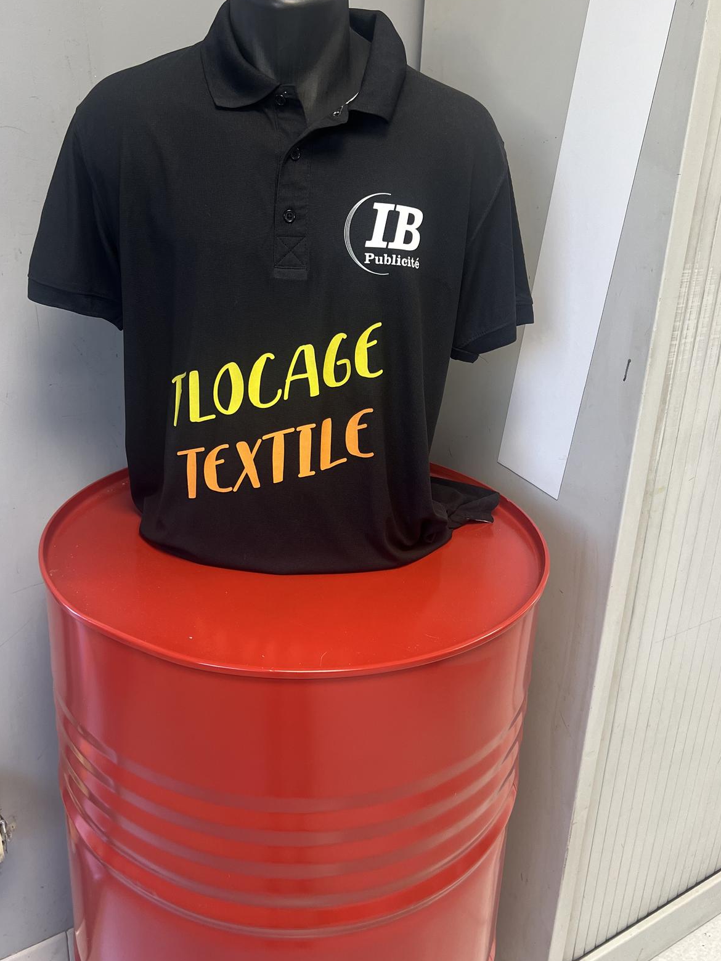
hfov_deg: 44.1
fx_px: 889
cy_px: 455
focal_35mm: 32
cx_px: 314
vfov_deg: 56.8
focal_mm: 5.7
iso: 125
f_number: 1.5
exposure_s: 1/100
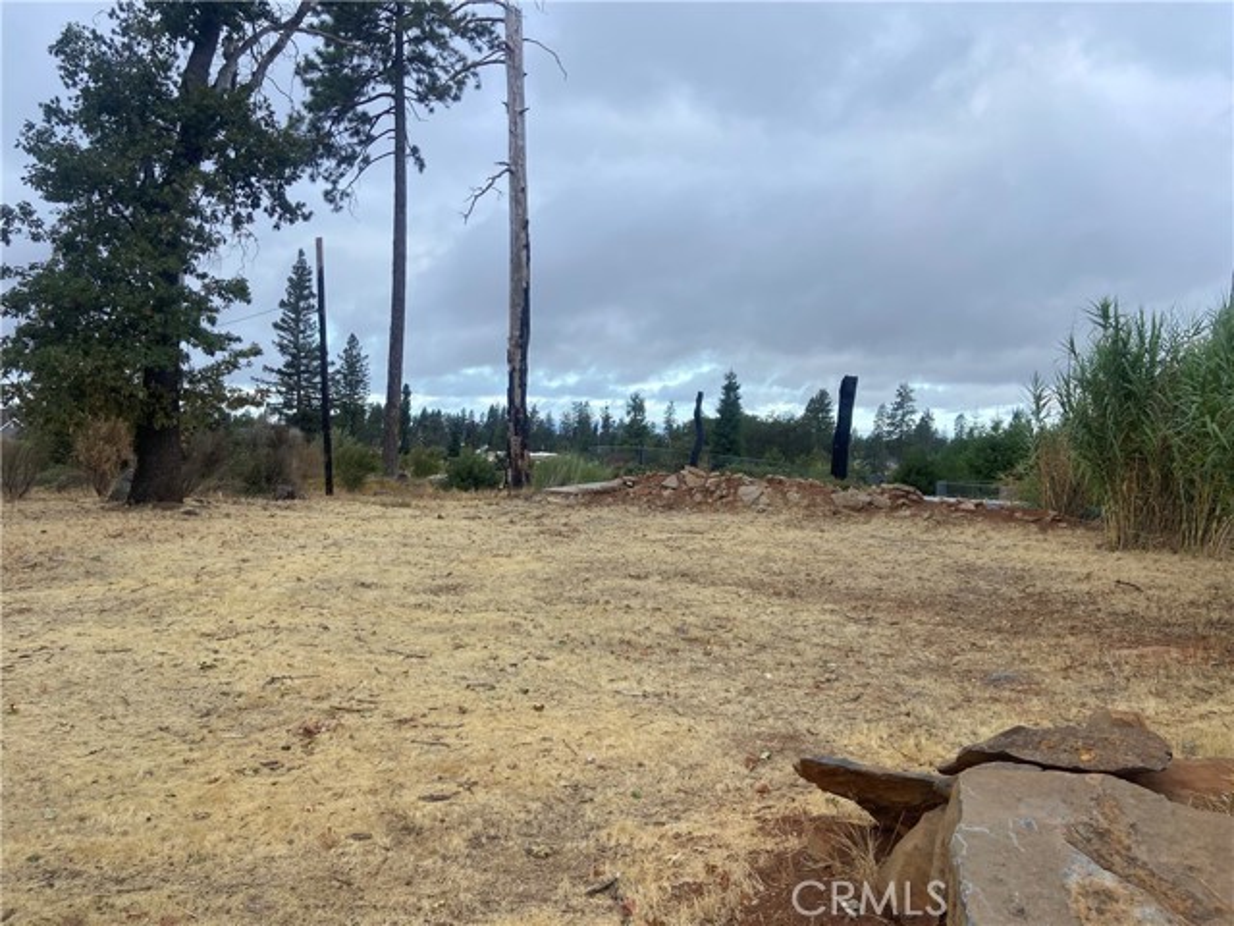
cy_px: 463
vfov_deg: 53.1
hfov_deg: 67.3
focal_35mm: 26
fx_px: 927
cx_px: 617
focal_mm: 4.25
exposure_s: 1/762
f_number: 1.8
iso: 32
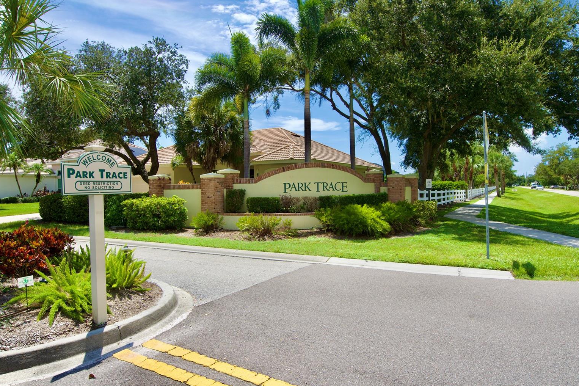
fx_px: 354
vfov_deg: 57.2
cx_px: 298
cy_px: 187
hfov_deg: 78.6
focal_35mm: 22
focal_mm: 14
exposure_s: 1/250
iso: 100
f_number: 9
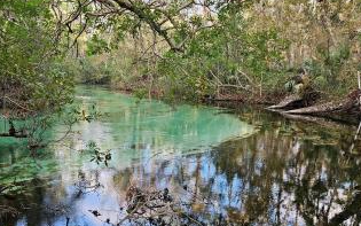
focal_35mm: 31
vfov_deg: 40.6
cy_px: 119
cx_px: 147
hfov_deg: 60.8
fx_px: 305
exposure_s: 1/120
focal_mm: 5.4
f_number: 1.8
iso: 50
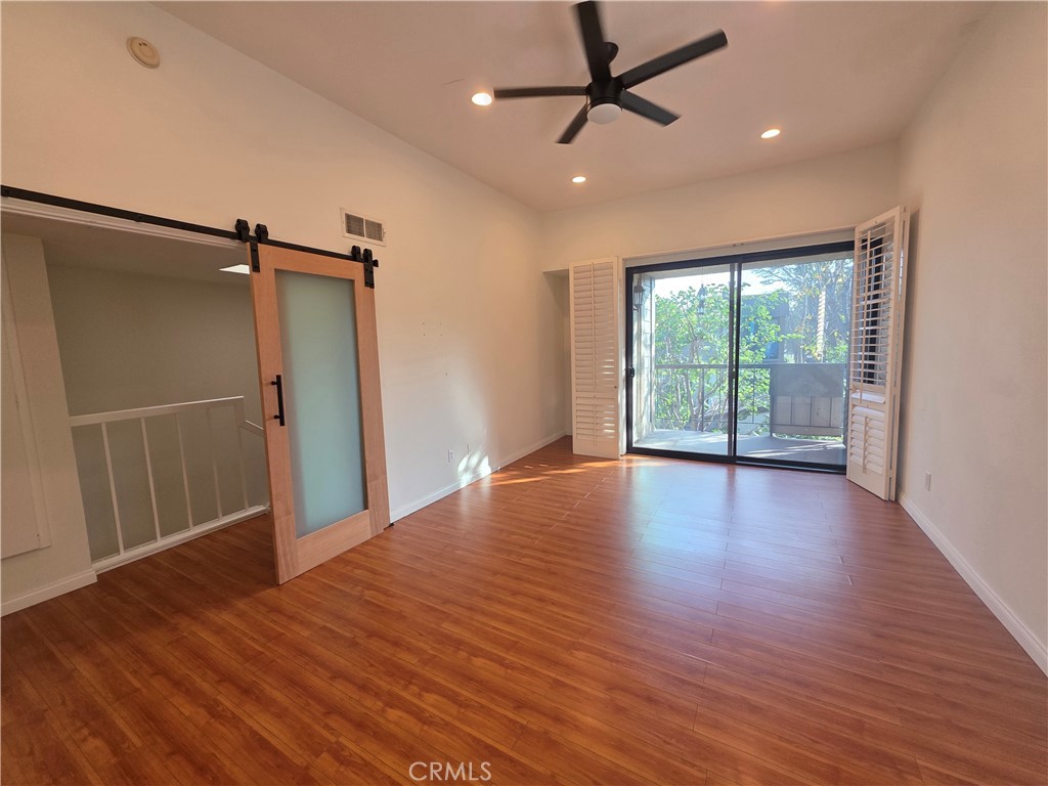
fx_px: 394
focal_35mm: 13
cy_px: 393
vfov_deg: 89.9
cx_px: 524
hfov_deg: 106.2
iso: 100
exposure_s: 1/120
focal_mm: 2.2
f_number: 1.9
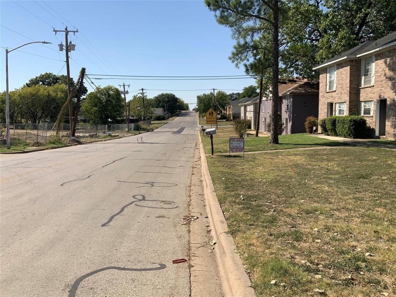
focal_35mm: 29
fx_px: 332
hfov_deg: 61.7
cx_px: 198
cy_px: 148
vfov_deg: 48.2
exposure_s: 1/2667
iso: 16
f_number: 1.8
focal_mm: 3
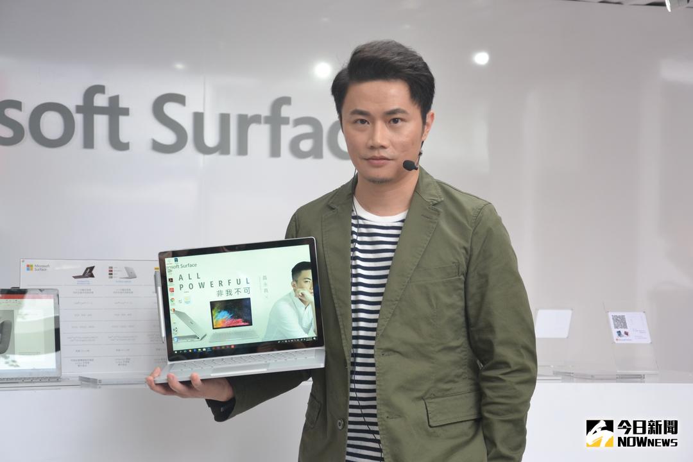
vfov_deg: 15.7
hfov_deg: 23.4
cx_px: 346
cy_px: 231
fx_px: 1675
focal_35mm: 87
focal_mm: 58
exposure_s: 1/100
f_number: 6.3
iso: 800
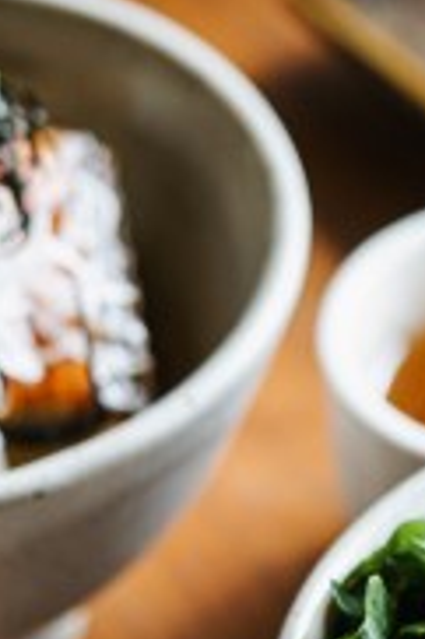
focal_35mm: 357
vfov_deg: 5.8
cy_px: 439
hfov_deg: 3.8
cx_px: 650
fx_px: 6333
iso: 400
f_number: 3.5
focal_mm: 90
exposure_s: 1/100
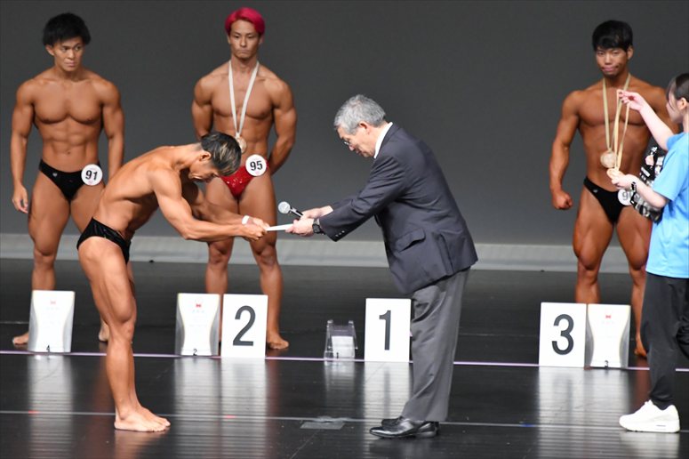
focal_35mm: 345
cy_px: 230
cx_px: 344
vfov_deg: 4.0
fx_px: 6600
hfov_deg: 6.0
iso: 5000
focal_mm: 230
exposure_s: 1/400
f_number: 5.6
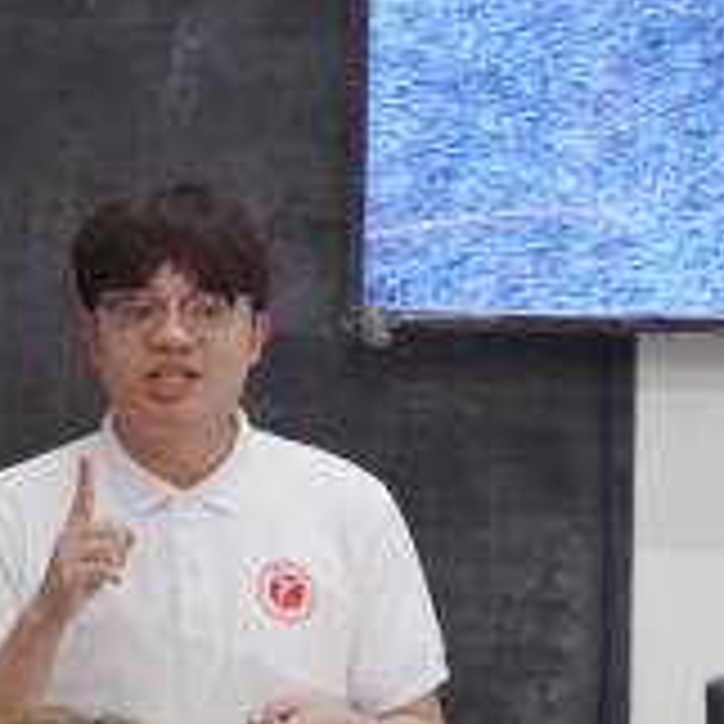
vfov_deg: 7.3
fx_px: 5632
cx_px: 148
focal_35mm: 238
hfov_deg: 7.3
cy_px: 630
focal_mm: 50
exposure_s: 1/125
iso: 6400
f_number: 5.6
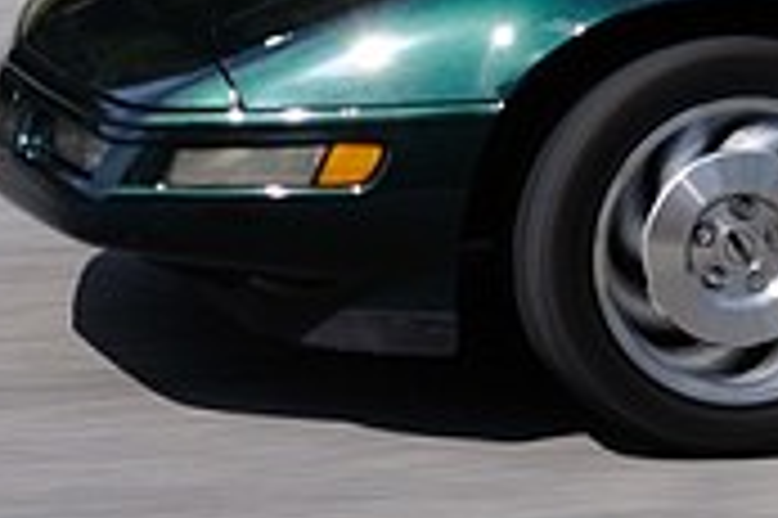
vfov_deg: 1.6
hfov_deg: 2.4
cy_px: -261
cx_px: 1578
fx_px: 18740
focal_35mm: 868
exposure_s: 1/100
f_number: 22
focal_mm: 100
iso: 200
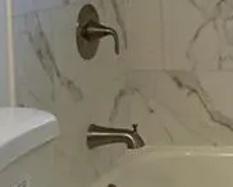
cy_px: -29
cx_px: 330
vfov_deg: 16.5
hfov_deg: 19.1
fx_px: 621
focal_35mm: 90
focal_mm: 2.22
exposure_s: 1/120
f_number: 2.2
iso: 100
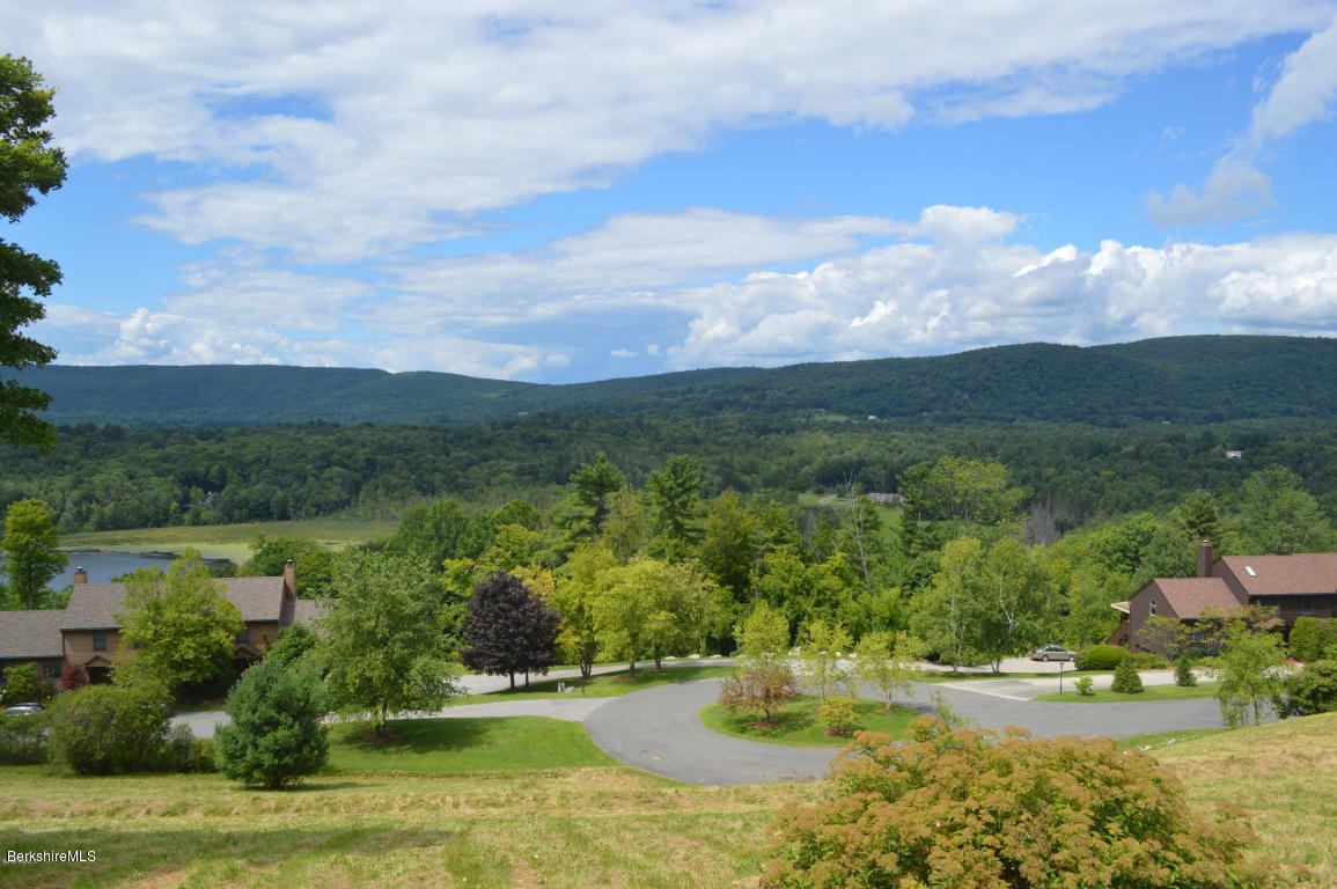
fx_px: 1002
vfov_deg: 47.9
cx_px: 668
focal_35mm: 27
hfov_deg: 67.4
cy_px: 444
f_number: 8
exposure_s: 1/250
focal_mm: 18
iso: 100
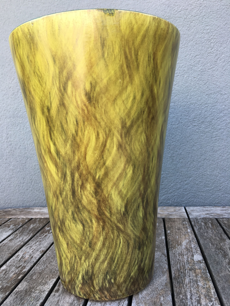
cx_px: 115
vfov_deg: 61.7
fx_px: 257
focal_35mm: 29
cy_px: 153
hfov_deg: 48.2
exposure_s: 1/100
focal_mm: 4.15
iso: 25
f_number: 2.2
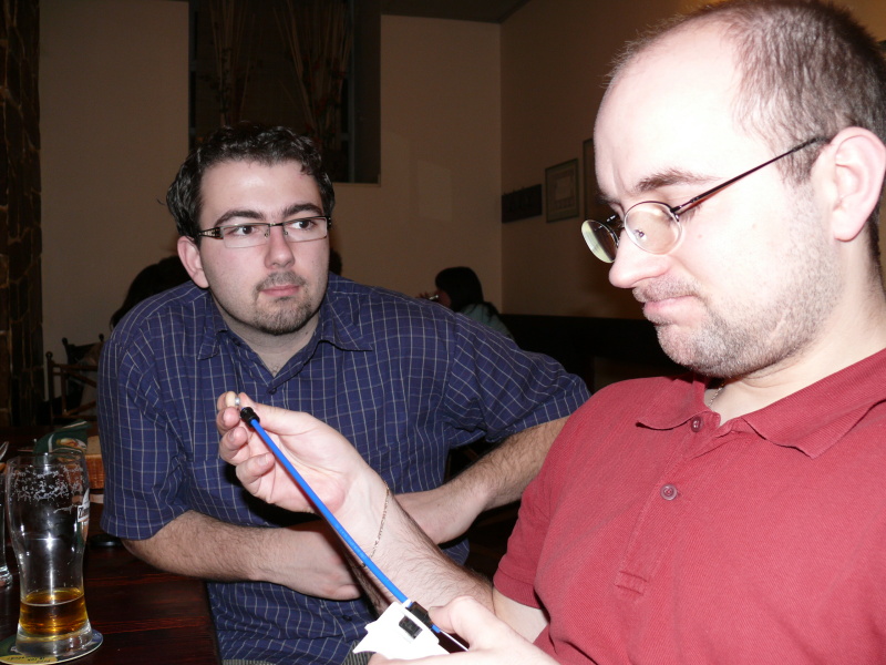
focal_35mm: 35
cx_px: 443
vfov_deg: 40.7
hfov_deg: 52.6
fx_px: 896
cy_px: 332
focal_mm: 7.4
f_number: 2.8
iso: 100
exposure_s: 1/30
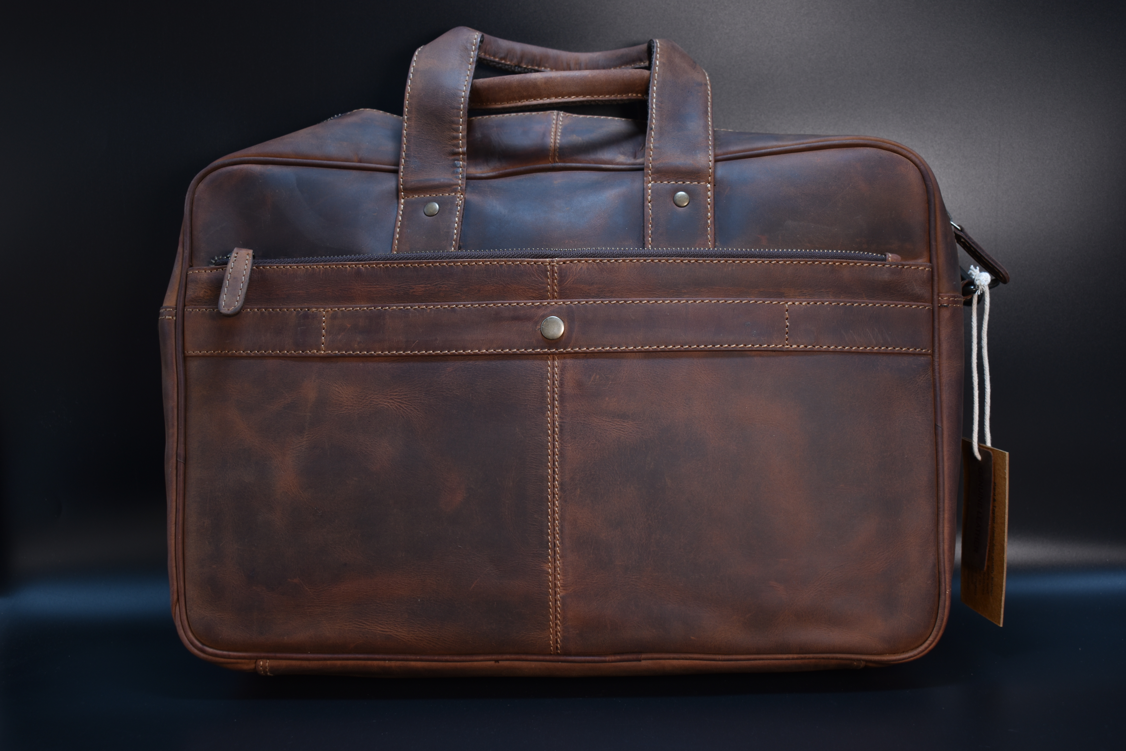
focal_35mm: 46
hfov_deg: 42.3
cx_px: 563
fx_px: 1454
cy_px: 376
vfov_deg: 28.9
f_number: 4.2
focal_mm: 31
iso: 100
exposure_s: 1/13
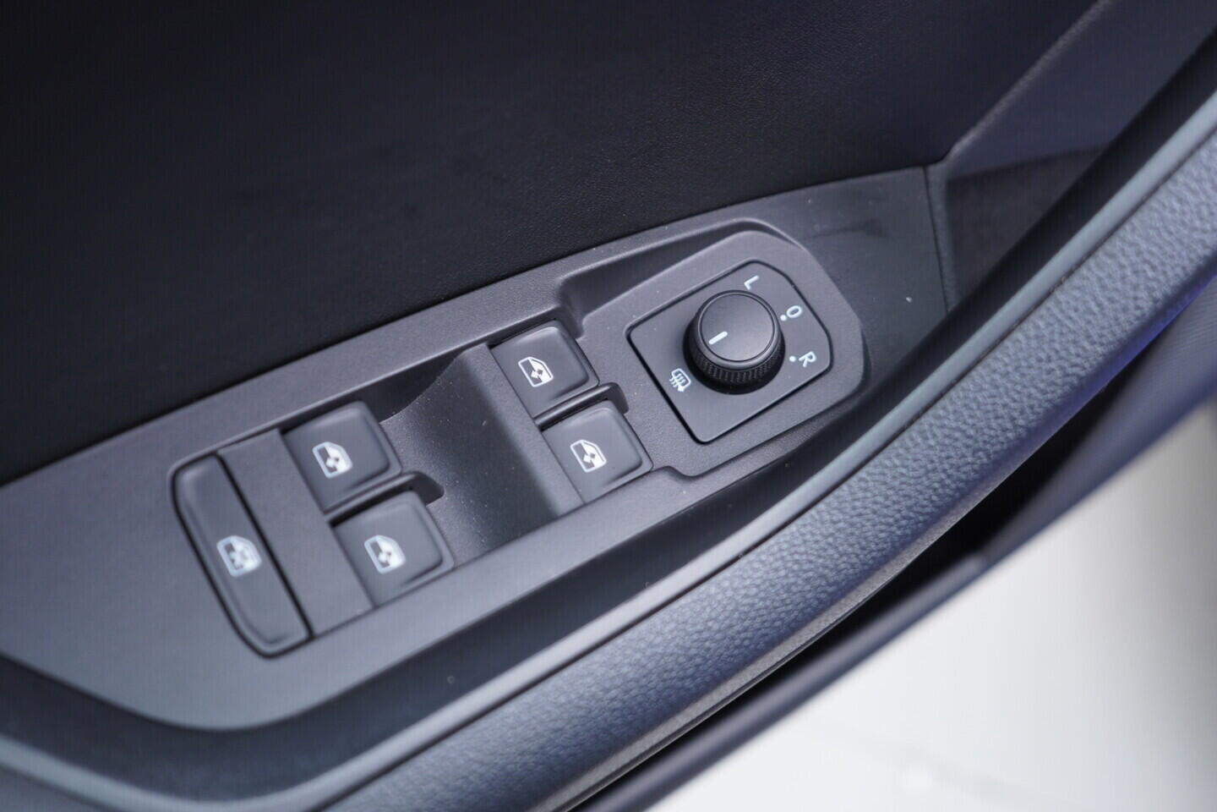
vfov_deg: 36.9
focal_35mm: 36
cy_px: 406
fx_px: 1217
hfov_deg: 53.1
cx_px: 608
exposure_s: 1/40
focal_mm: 24
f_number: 2.8
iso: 320
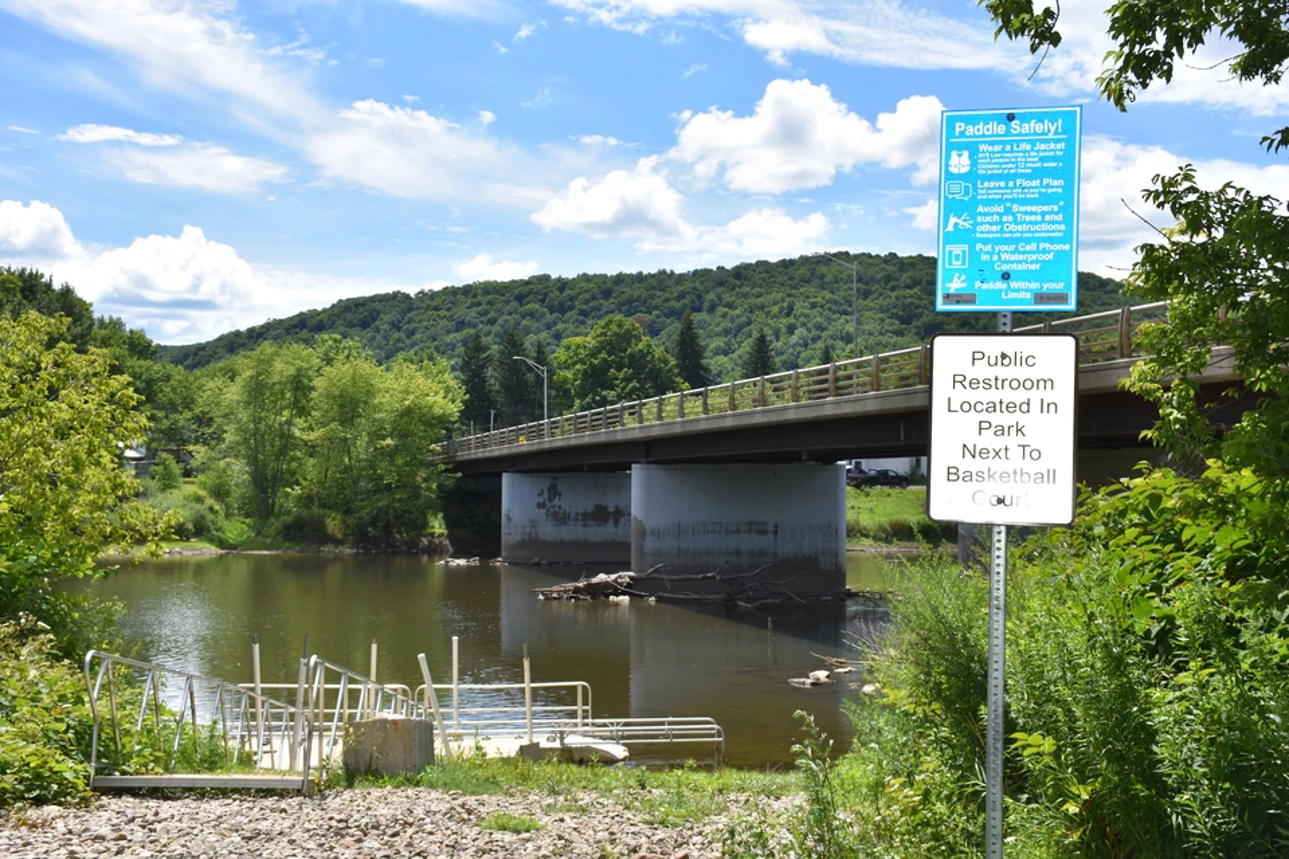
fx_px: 1611
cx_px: 644
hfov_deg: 43.6
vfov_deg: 29.9
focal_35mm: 45
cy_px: 430
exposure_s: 1/250
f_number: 9
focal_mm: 30
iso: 100
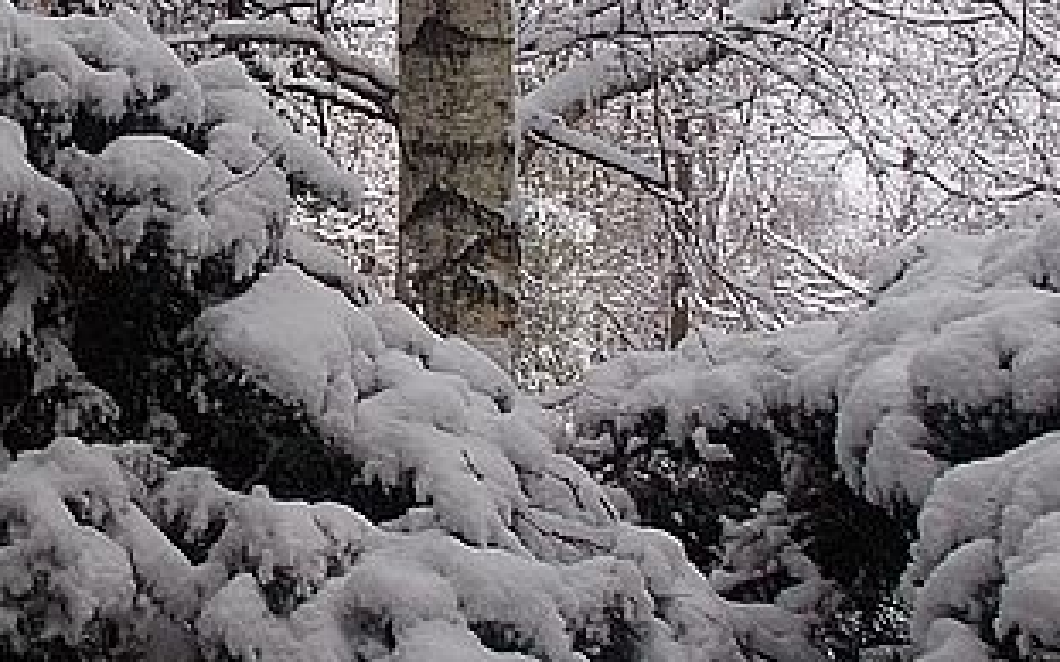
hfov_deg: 28.4
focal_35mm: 71
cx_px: 215
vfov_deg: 17.9
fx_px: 2050
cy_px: 7
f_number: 3.2
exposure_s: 1/100
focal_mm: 4.6
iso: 80
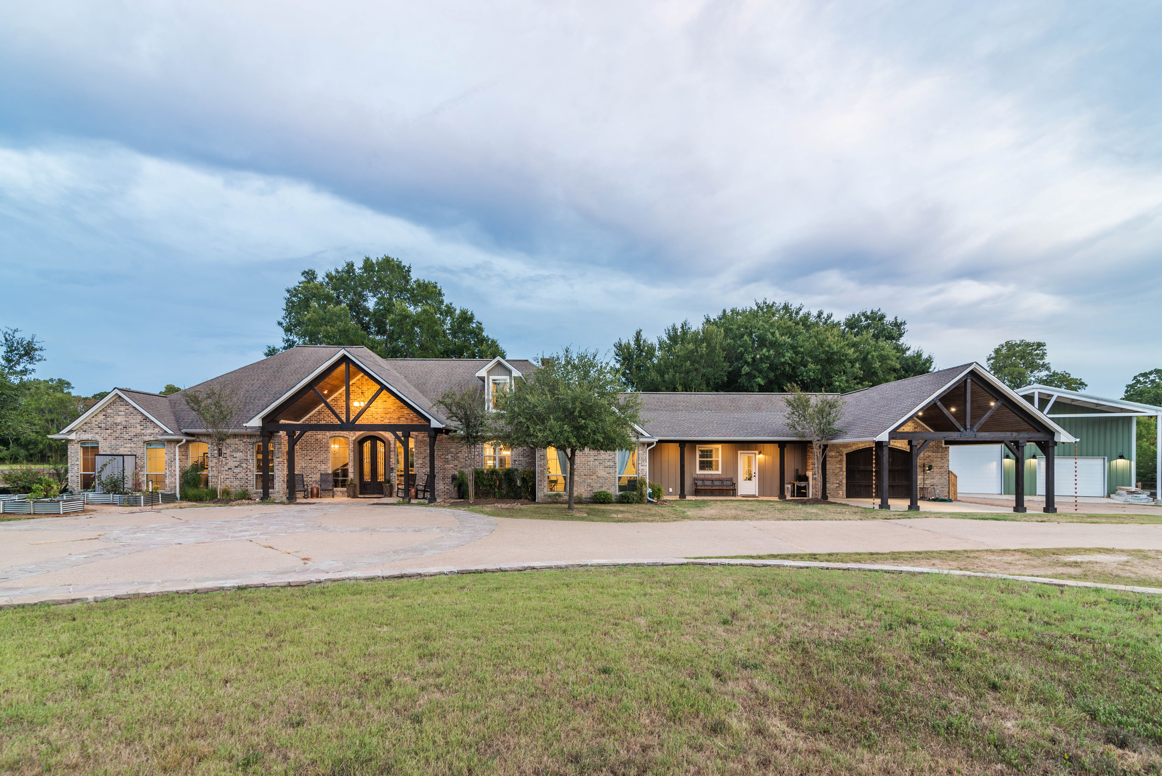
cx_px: 581
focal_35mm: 16
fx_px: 517
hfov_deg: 96.7
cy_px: 388
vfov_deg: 73.8
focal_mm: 16
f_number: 5.6
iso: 100
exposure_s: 1/6
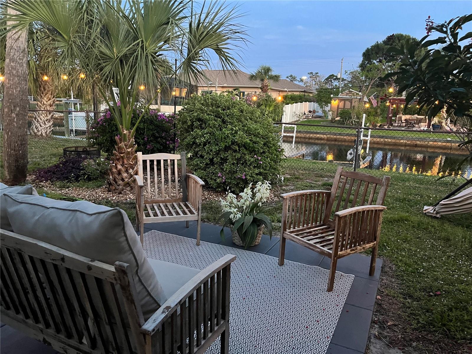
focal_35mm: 26
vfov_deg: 53.1
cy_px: 177
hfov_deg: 67.3
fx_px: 355
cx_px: 236
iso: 640
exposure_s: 1/30
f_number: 1.6
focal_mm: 5.1
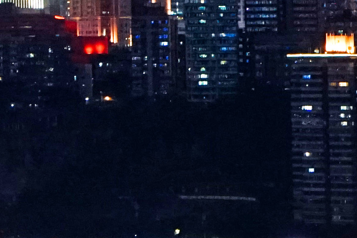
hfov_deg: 7.5
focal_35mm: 264
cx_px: -390
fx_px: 2618
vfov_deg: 5.2
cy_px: -117
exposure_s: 1/60
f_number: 4.5
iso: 4000
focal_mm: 51
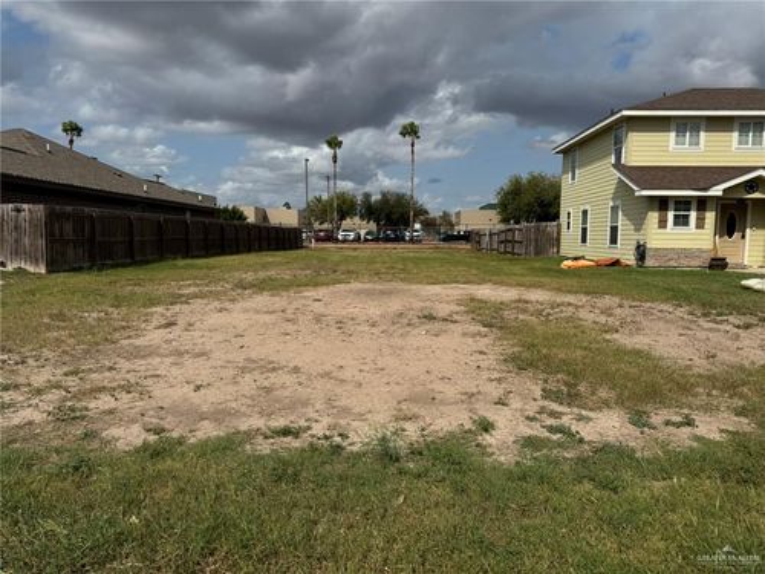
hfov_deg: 71.6
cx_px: 382
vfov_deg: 56.8
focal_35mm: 24
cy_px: 287
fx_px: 530
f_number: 1.78
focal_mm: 6.76
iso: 80
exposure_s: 1/10417
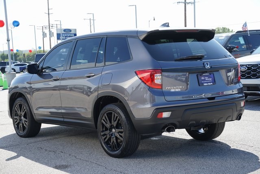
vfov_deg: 21.6
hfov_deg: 31.9
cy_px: 87
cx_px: 130
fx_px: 455
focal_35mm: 63
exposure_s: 1/100
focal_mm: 63
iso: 100
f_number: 9
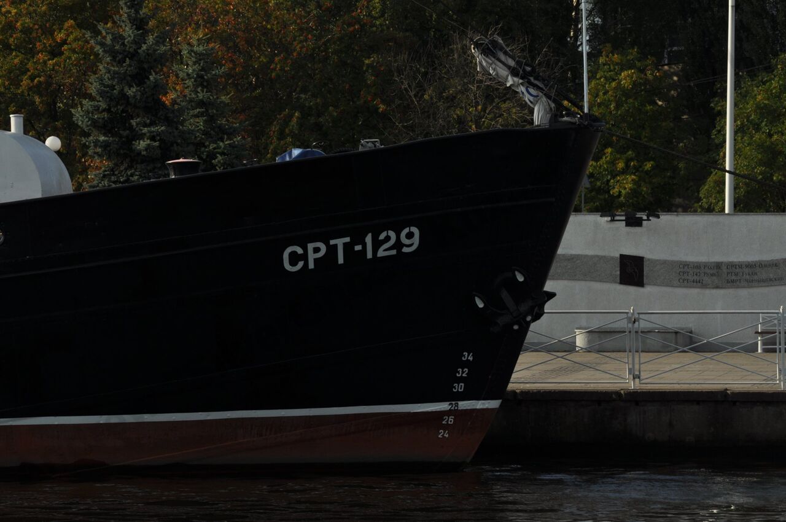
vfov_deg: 8.3
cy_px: 261
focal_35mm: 165
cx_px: 393
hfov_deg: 12.5
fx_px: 3598
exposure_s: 1/800
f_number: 8
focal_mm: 110
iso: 200
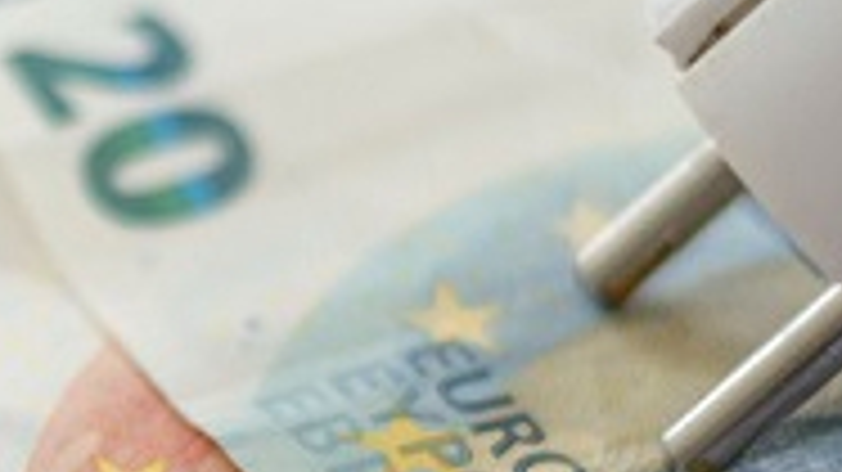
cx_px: 122
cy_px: 389
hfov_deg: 9.6
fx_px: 4999
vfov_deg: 5.4
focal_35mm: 224
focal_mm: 50
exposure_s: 1/60
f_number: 1.8
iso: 400
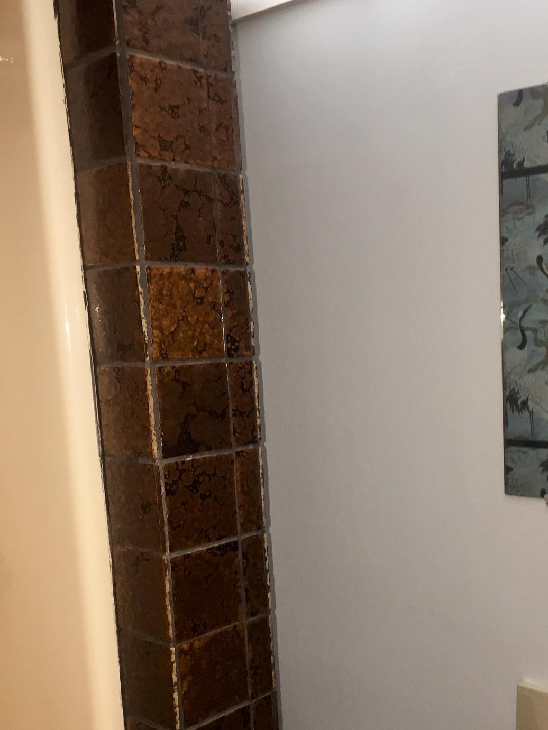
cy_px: 464
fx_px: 886
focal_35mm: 42
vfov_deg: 44.4
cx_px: 382
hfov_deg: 33.9
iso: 100
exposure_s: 1/30
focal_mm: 4.15
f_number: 2.2
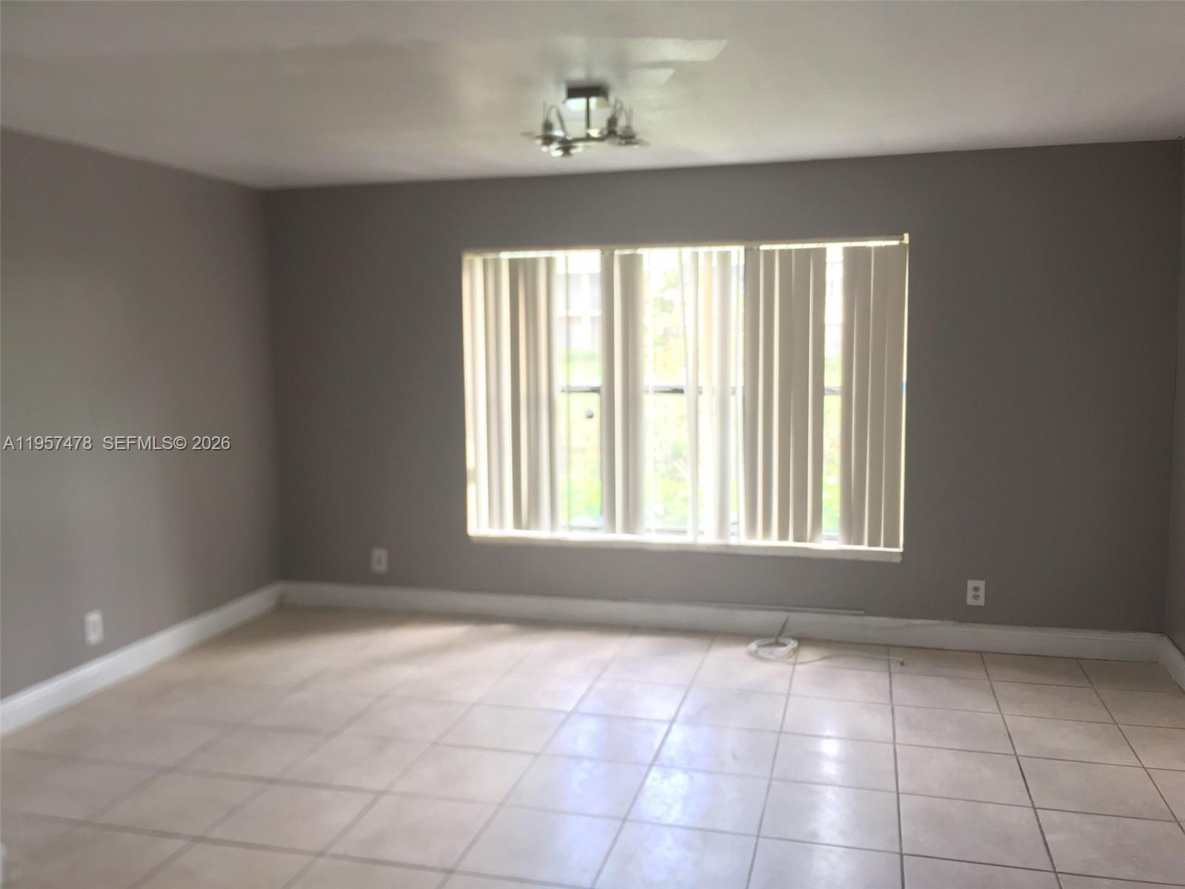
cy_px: 444
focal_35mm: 29
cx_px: 592
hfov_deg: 61.7
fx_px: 993
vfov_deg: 48.2
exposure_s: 1/30
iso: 40
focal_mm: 4.15
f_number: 2.2
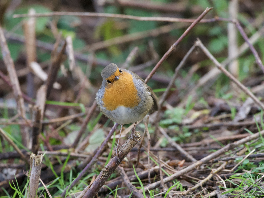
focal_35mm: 800
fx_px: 6101
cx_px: 132
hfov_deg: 2.5
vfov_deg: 1.9
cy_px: 99
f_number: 8
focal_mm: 400
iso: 4000
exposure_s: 1/250
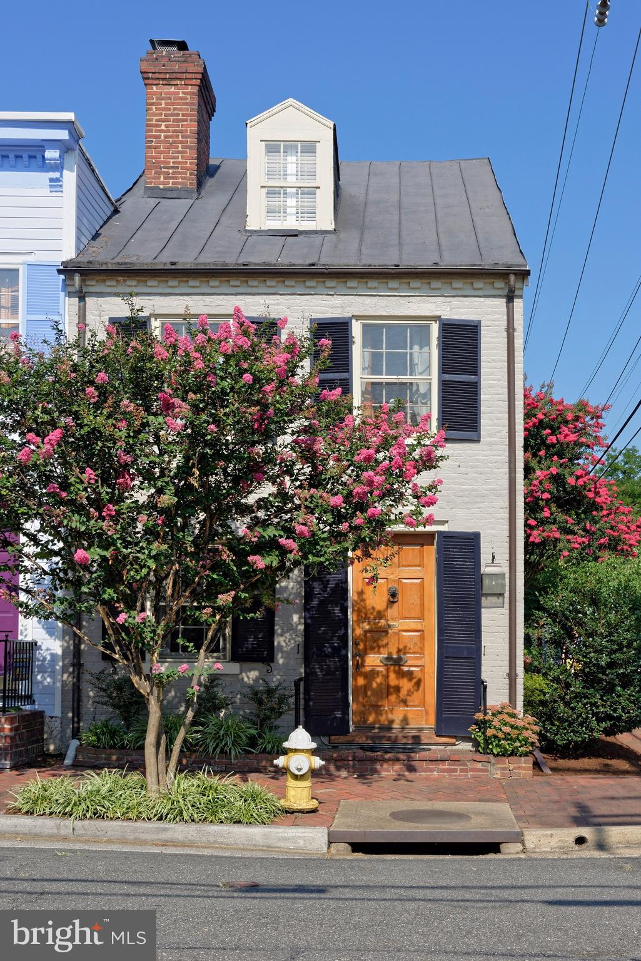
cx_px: 320
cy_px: 480
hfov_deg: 35.1
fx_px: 1014
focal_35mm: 38
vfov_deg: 50.7
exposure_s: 1/320
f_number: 11
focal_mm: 38
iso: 320
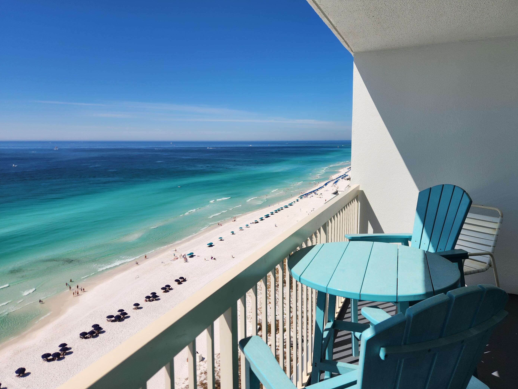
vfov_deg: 54.9
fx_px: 374
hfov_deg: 69.3
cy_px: 190
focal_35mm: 25
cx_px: 274
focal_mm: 5.4
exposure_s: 1/3768
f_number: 1.8
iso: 20
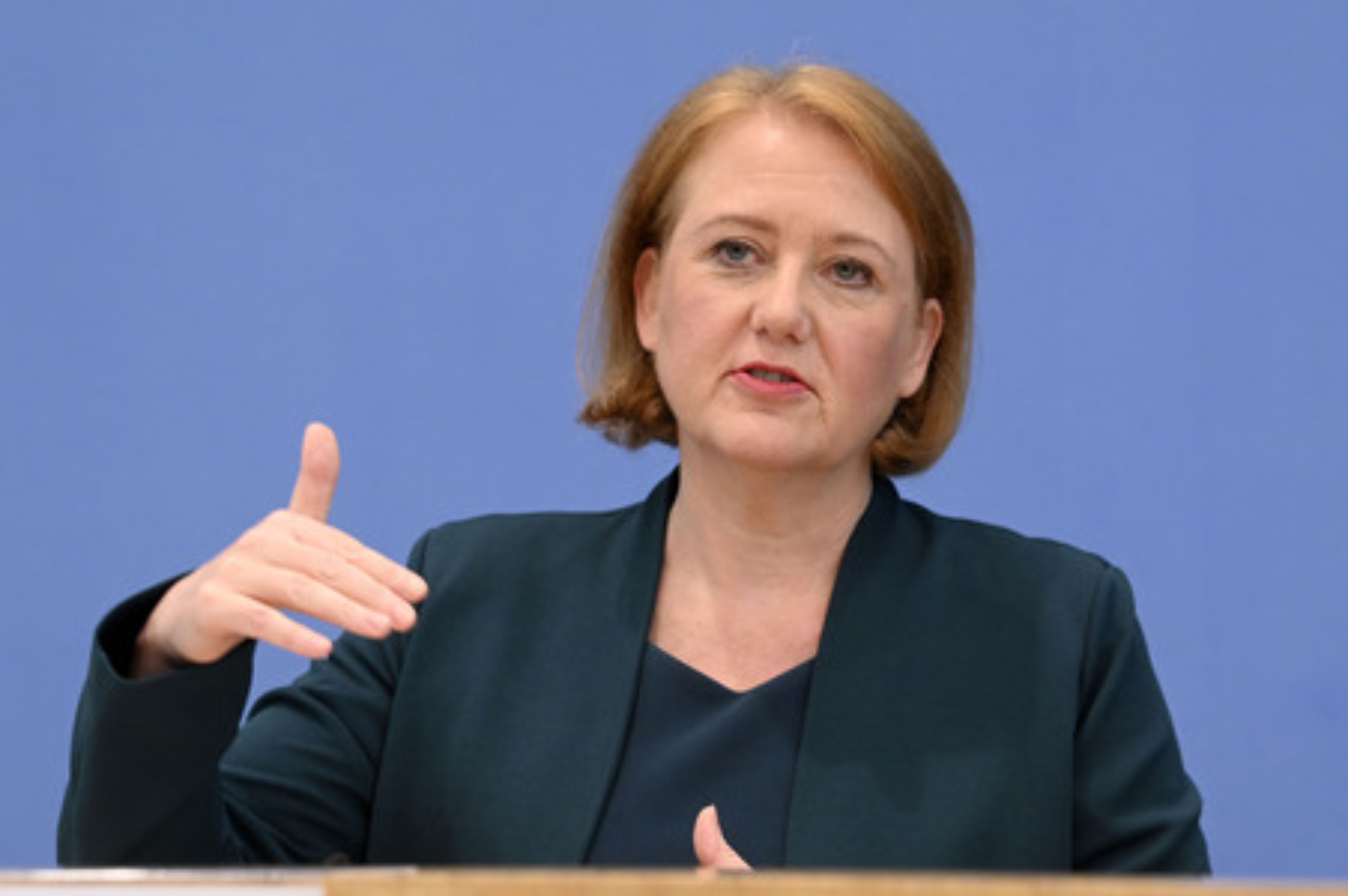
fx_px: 4490
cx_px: 674
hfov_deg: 17.1
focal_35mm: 120
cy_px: 448
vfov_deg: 11.4
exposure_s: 1/320
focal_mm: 120
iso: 3200
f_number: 7.1
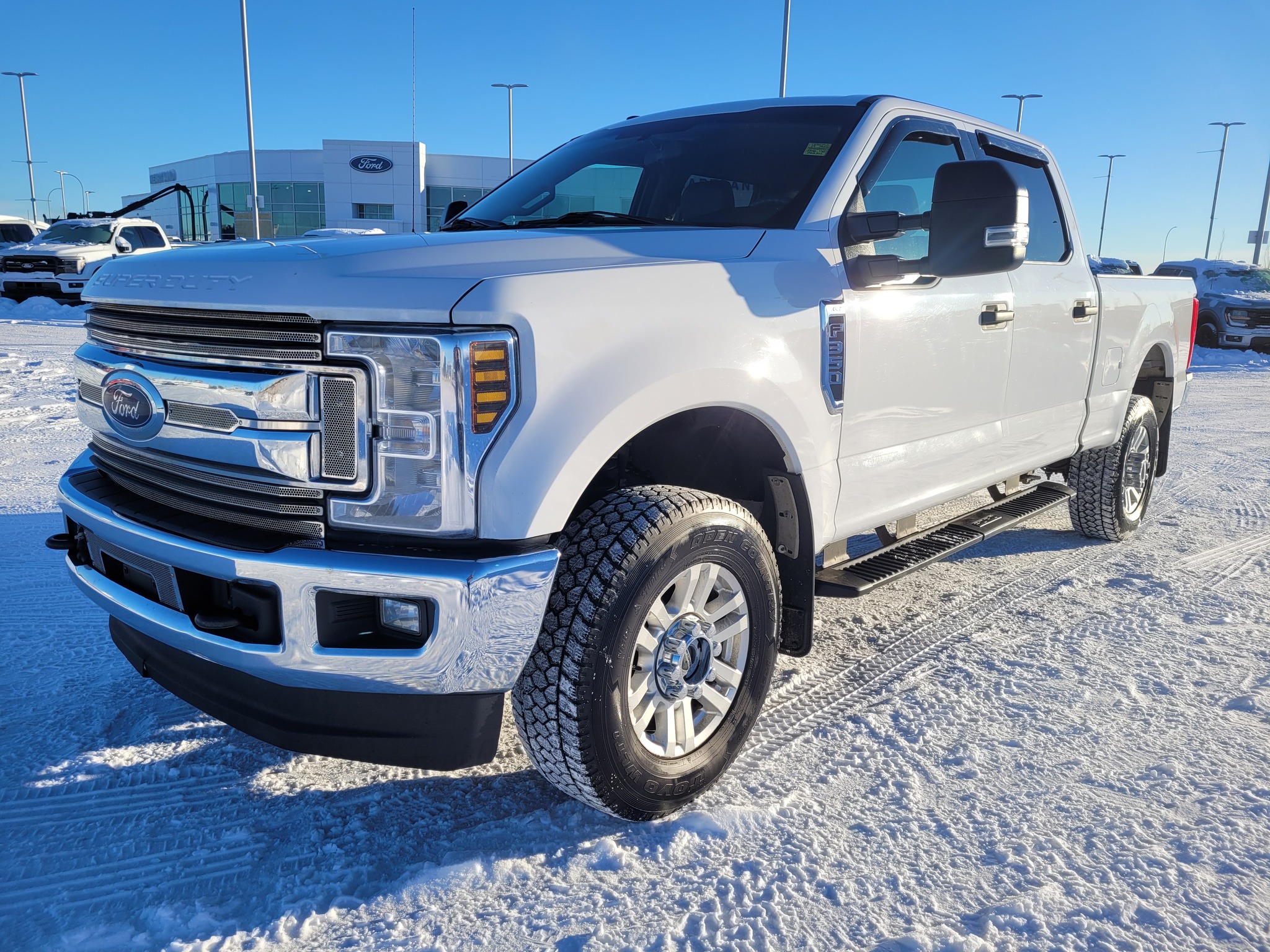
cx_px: 635
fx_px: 954
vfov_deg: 53.1
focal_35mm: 26
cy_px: 476
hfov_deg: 67.3
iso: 40
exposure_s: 1/2140
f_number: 1.8
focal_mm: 5.4
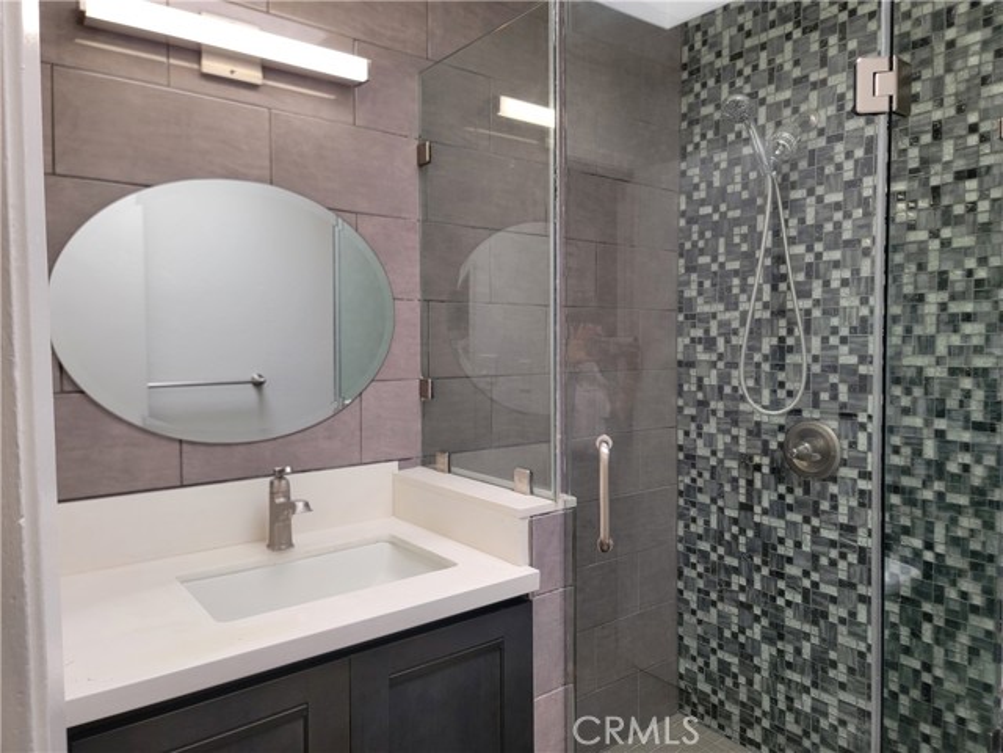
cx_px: 502
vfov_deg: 56.8
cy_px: 376
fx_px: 695
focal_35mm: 24
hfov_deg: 71.6
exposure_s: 1/120
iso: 50
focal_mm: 6.7
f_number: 1.8
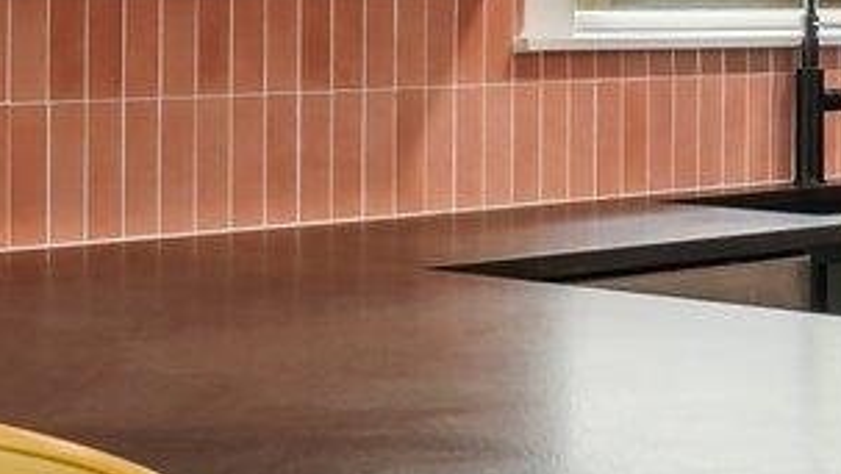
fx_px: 2209
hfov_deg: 17.3
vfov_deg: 12.1
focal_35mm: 99
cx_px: 1546
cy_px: -4
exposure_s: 1/60
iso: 800
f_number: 8
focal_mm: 14
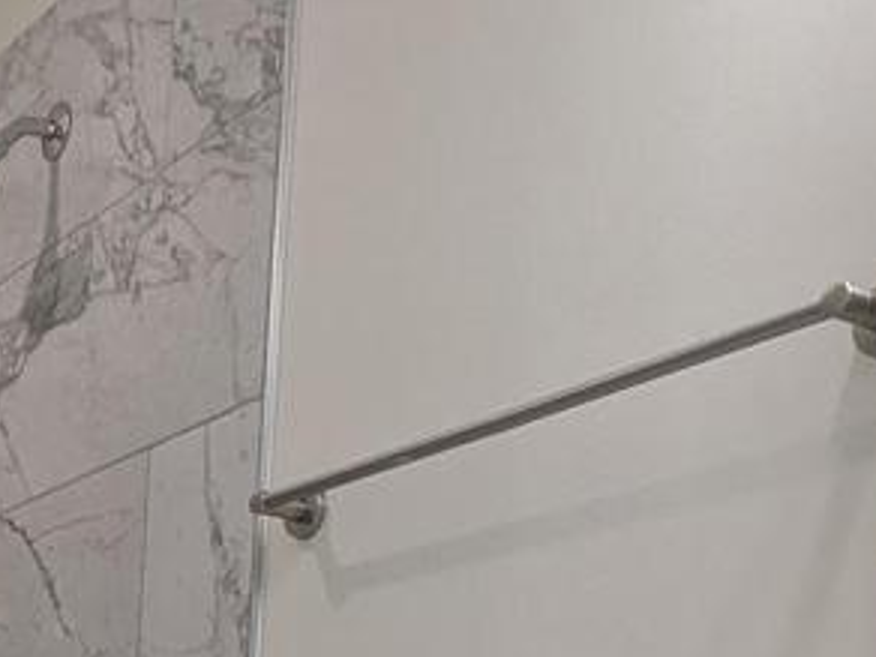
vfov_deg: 17.7
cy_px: 1134
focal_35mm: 69
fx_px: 1746
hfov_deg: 25.6
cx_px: -135
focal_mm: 1.83
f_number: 2.2
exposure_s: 1/50
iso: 64
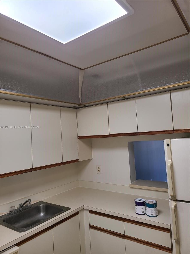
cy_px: 127
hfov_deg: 53.1
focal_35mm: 26
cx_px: 95
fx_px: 190
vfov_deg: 67.3
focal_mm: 5.4
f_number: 1.8
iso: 80
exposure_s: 1/119
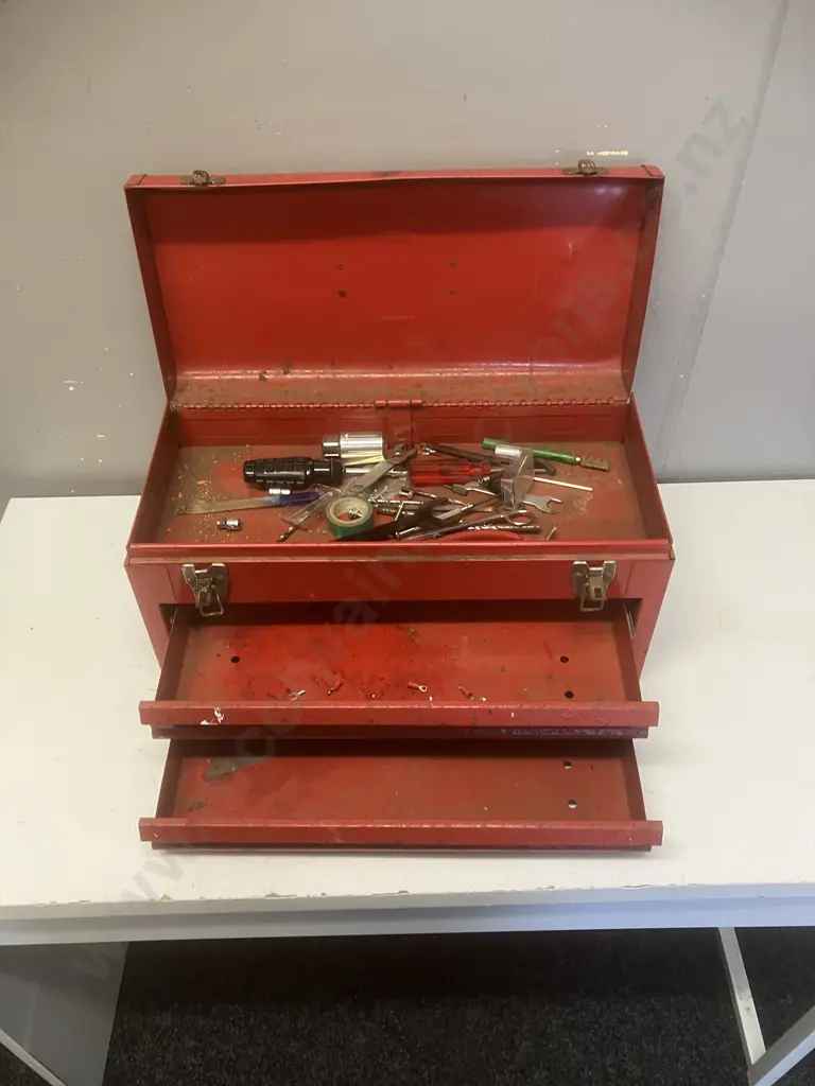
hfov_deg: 49.7
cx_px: 408
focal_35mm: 28
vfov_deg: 63.4
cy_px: 543
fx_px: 879
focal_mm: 3.99
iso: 100
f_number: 1.8
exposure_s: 1/50
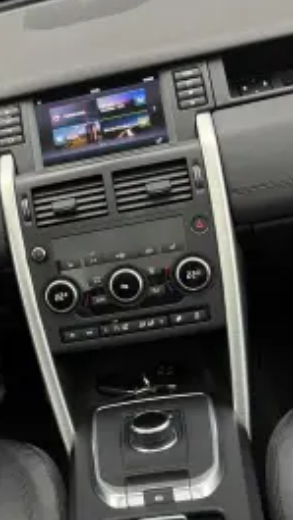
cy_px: 257
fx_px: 981
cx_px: -28
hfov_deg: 16.5
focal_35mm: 71
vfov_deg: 29.7
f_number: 1.78
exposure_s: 1/81
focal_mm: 6.76
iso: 200
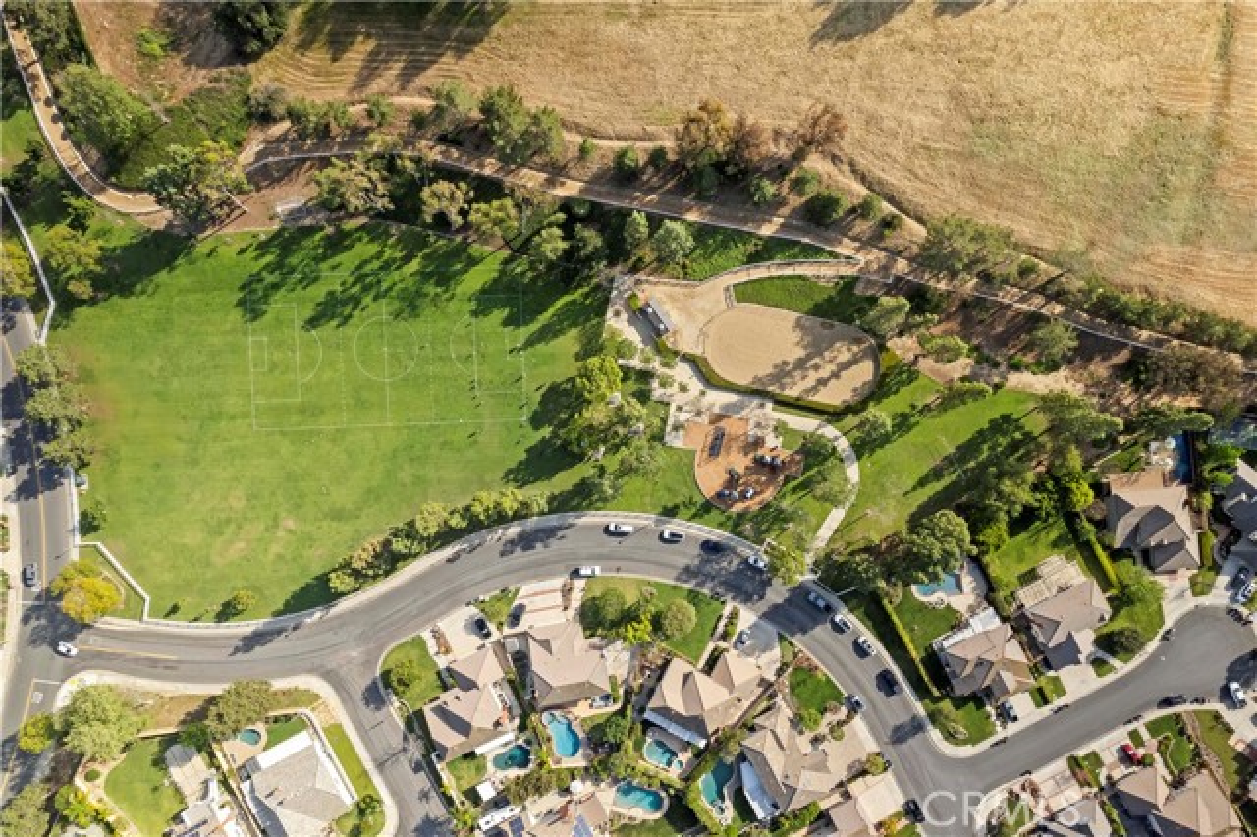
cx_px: 628
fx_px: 768
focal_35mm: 22
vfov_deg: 57.2
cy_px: 418
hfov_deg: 78.6
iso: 110
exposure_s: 1/30
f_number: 2.8
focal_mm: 8.38
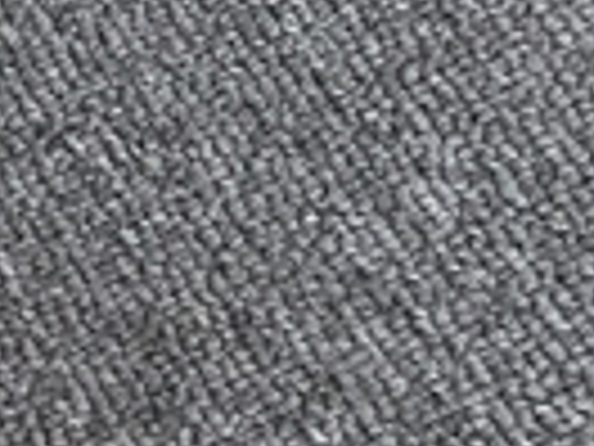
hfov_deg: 8.2
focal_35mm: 211
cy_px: -160
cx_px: -1098
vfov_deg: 7.0
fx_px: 3621
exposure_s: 1/331
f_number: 2.4
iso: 25
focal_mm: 3.3
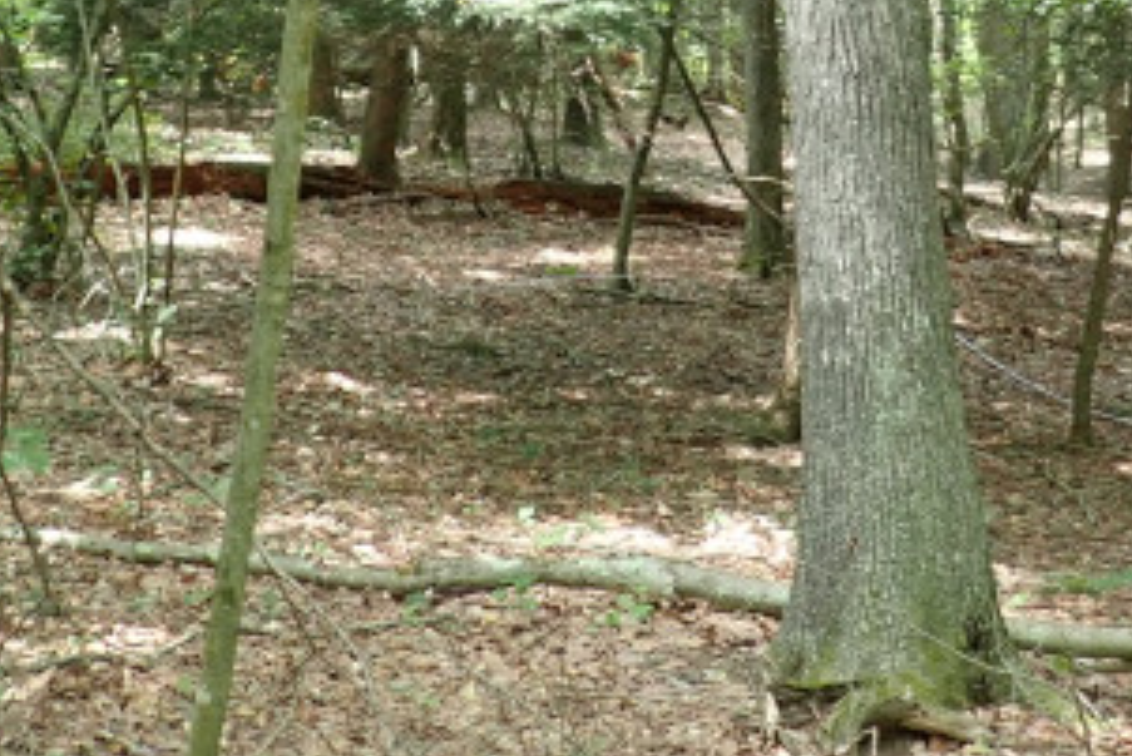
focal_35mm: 69
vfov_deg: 18.8
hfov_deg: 29.2
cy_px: -128
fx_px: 2171
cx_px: 666
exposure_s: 1/50
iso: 200
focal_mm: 4.5
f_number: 2
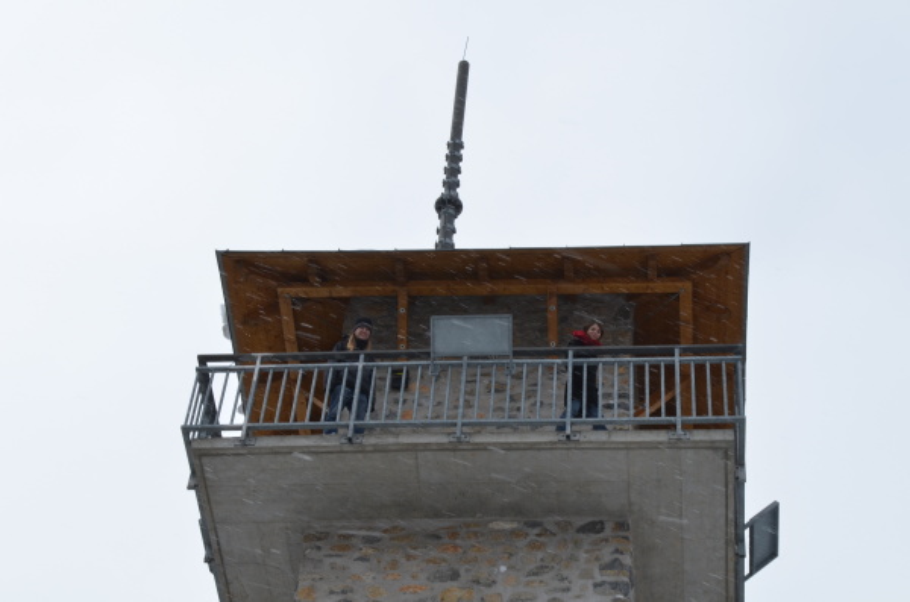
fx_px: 2080
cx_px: 455
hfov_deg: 24.7
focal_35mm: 82
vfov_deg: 16.5
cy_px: 301
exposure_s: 1/100
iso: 160
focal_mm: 55
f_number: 16
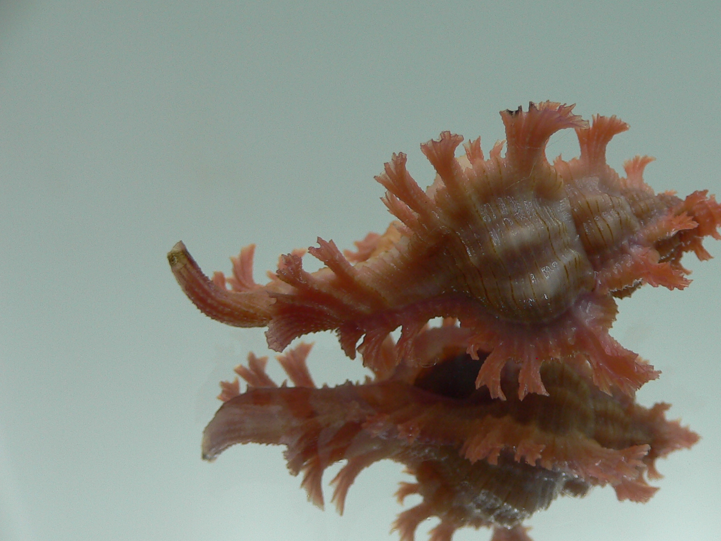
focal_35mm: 47
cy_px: 287
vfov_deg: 30.9
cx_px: 483
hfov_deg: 39.9
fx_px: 979
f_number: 2.8
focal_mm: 4.6
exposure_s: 1/80
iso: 80
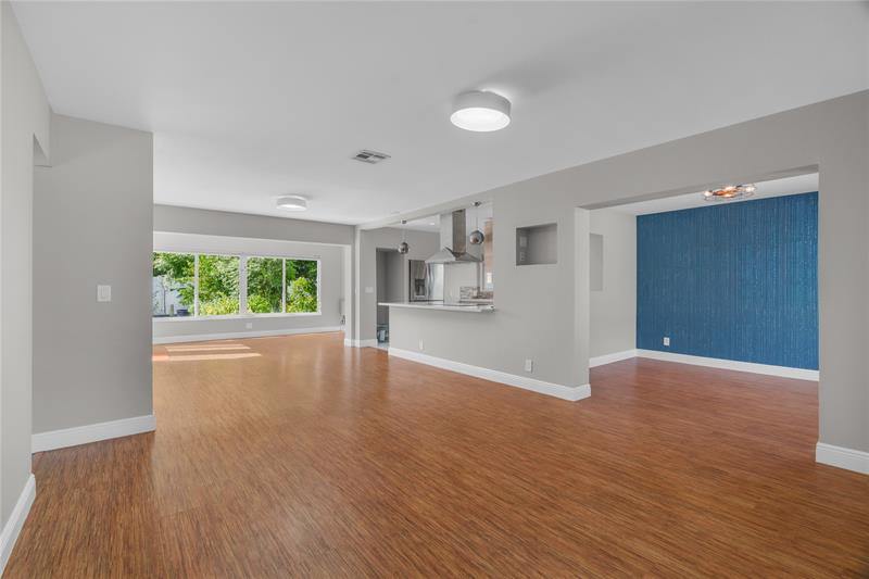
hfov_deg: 96.7
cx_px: 434
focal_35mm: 16
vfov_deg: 73.7
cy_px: 290
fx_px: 386
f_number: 10
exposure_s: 1/2.5
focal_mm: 16
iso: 250
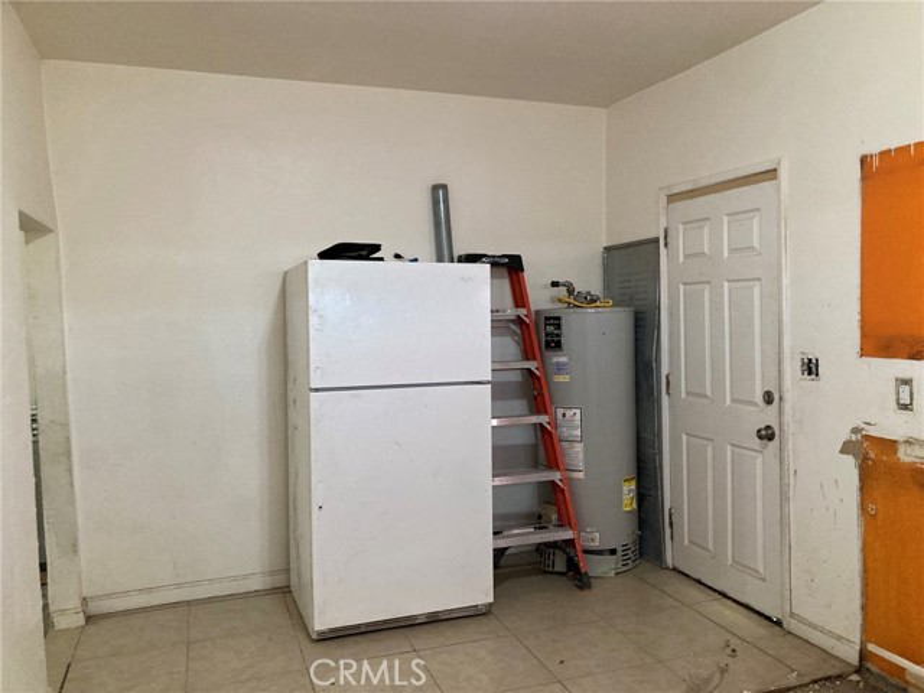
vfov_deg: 49.7
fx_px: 747
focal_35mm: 28
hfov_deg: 63.4
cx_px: 462
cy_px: 346
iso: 250
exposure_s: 1/60
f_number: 1.8
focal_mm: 3.99
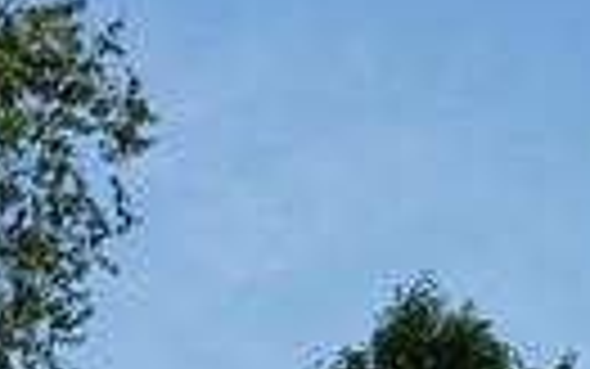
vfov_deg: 5.6
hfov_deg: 9.7
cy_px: 1278
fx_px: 3459
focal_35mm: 215
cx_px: 581
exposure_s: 1/887
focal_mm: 4.3
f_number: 2.4
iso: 50
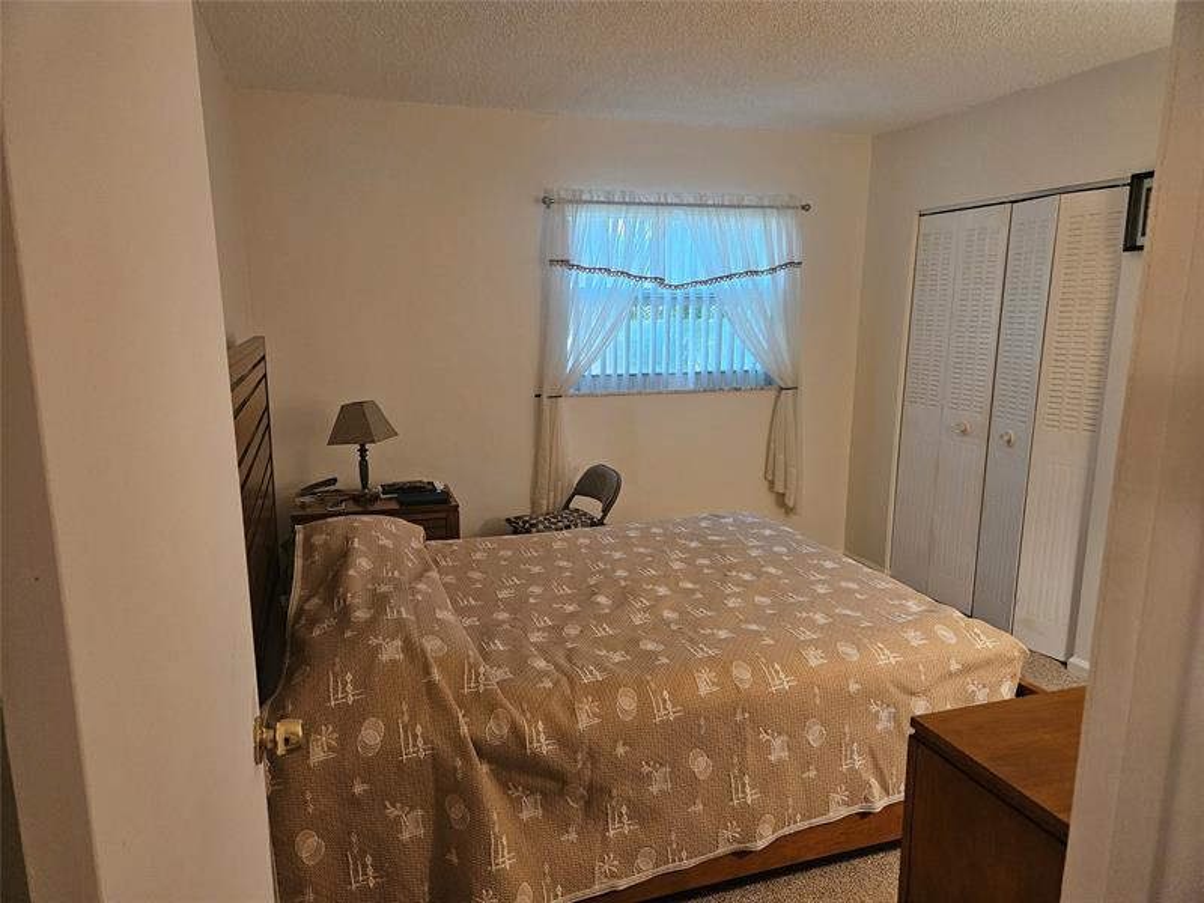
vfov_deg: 58.9
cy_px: 452
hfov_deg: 73.9
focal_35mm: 23
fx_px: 800
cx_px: 602
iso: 640
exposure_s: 1/60
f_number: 1.8
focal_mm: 5.4
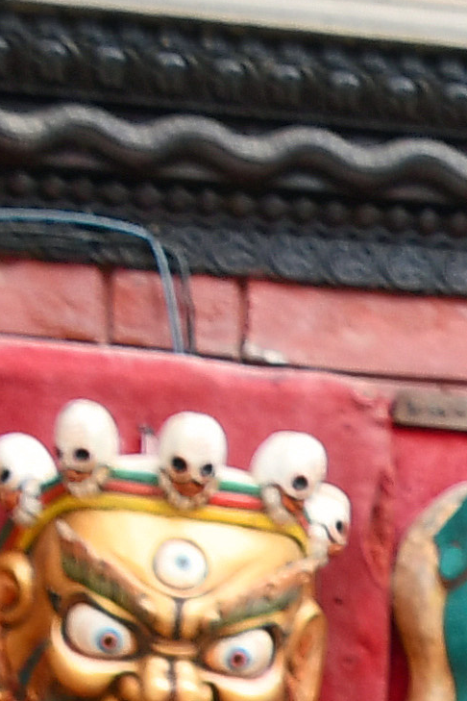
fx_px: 7724
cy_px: 1718
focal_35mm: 397
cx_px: 2042
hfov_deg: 3.3
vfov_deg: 5.0
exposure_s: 1/250
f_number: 5.6
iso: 250
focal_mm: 35
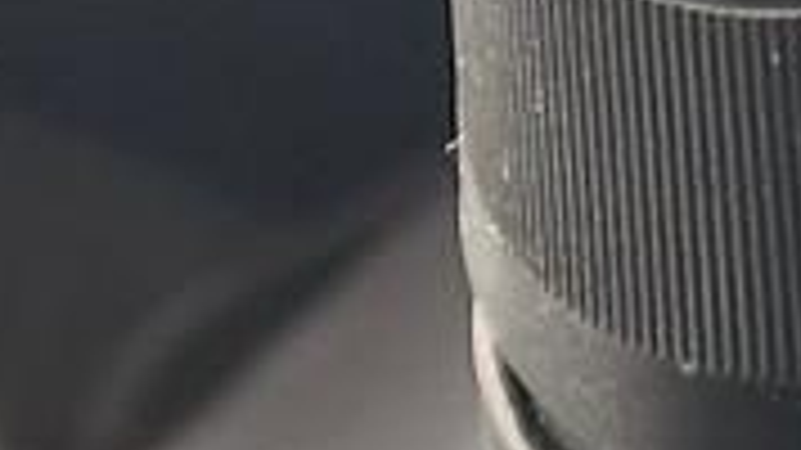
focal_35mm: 375
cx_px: -1904
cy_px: 1984
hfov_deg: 5.3
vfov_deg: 3.1
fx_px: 7962
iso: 50
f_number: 1.78
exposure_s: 1/122
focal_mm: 6.86
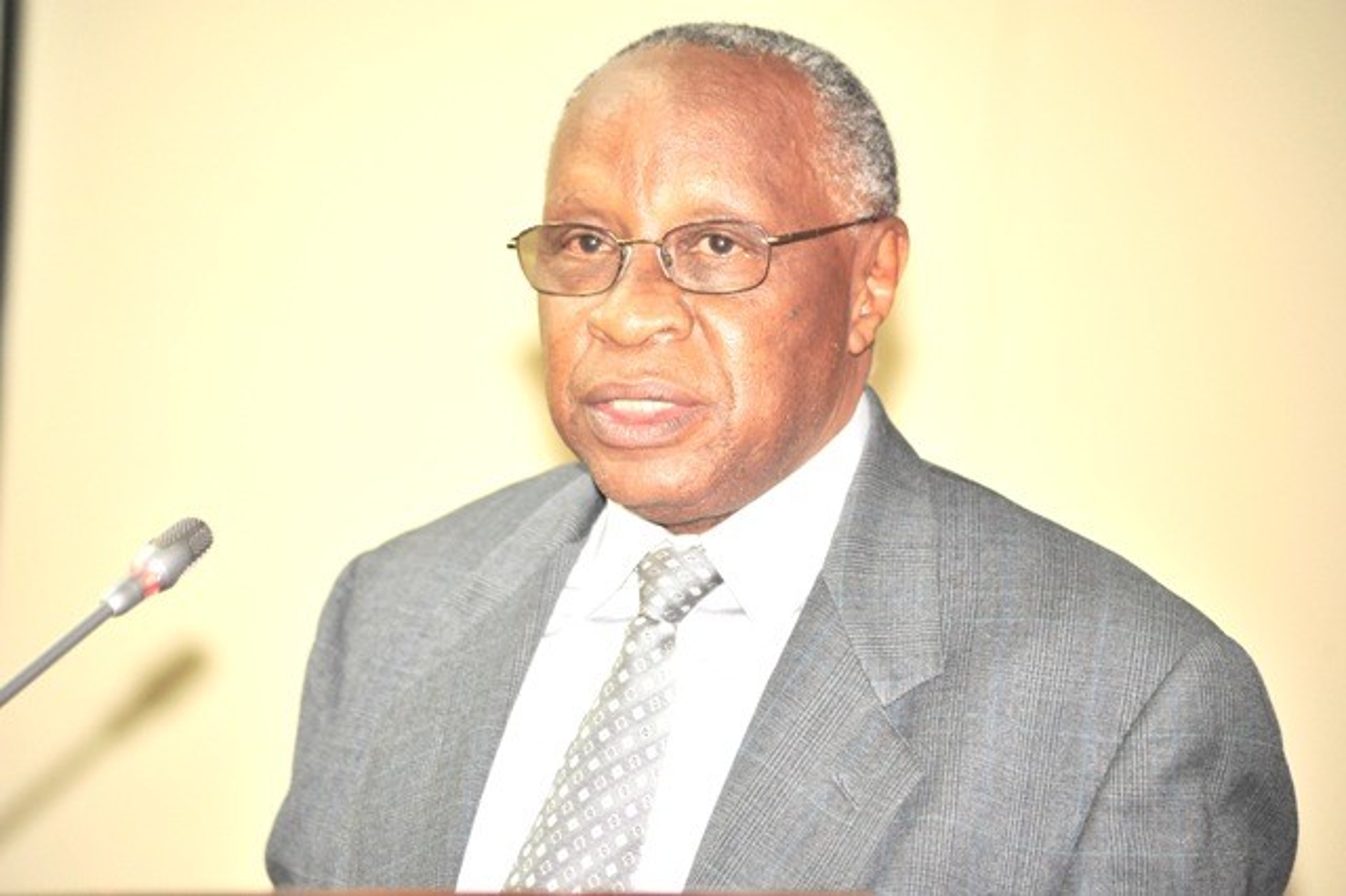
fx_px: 6353
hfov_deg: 12.1
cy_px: 448
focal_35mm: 170
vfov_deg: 8.1
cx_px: 673
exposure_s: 1/60
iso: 2000
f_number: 4.5
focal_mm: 170
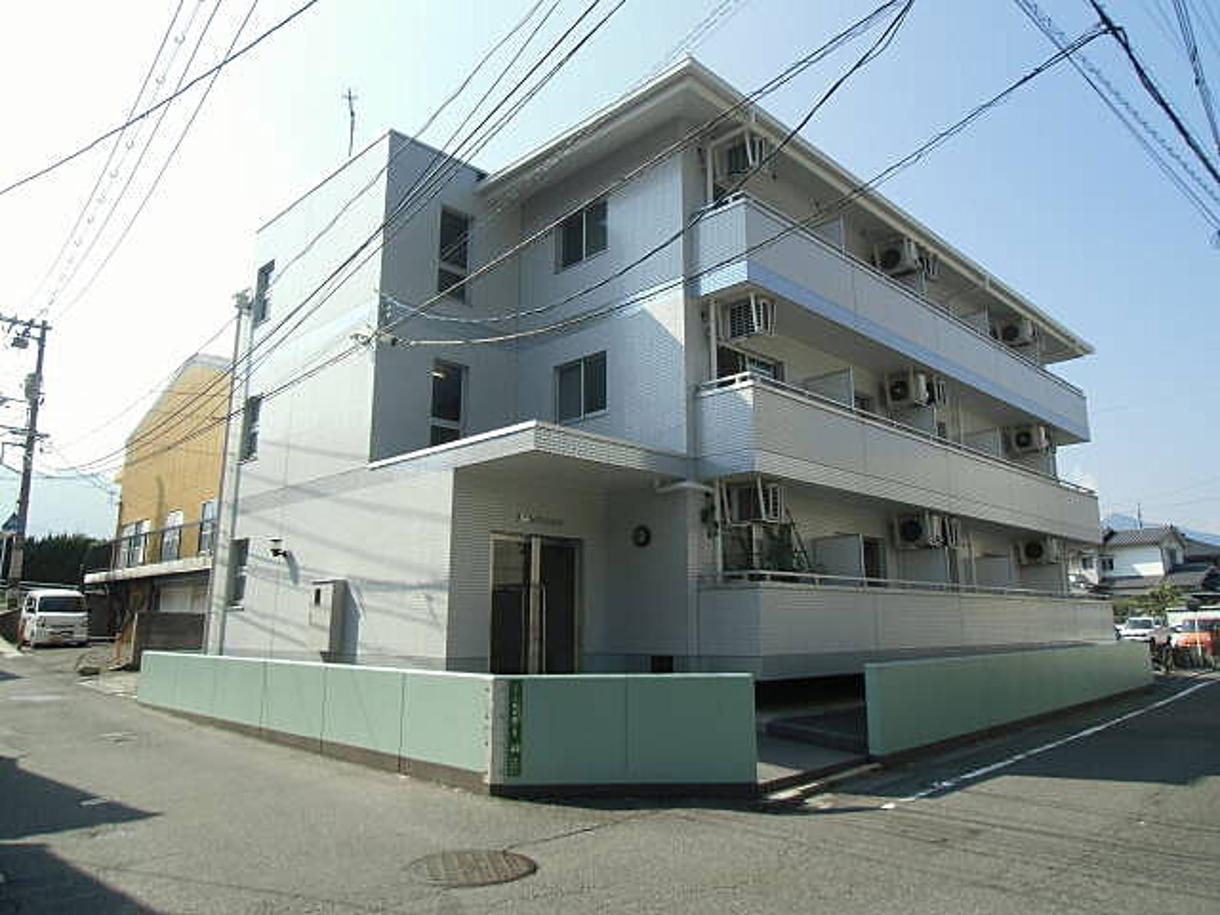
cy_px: 458
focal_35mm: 24
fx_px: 846
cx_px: 610
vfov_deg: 56.8
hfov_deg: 71.6
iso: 64
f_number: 3
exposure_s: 1/500
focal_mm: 4.24
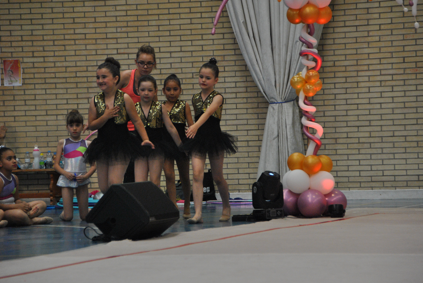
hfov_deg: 10.7
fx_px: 2259
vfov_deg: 7.2
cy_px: 141
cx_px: 210
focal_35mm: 192
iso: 800
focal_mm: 122
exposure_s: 1/200
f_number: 5.6
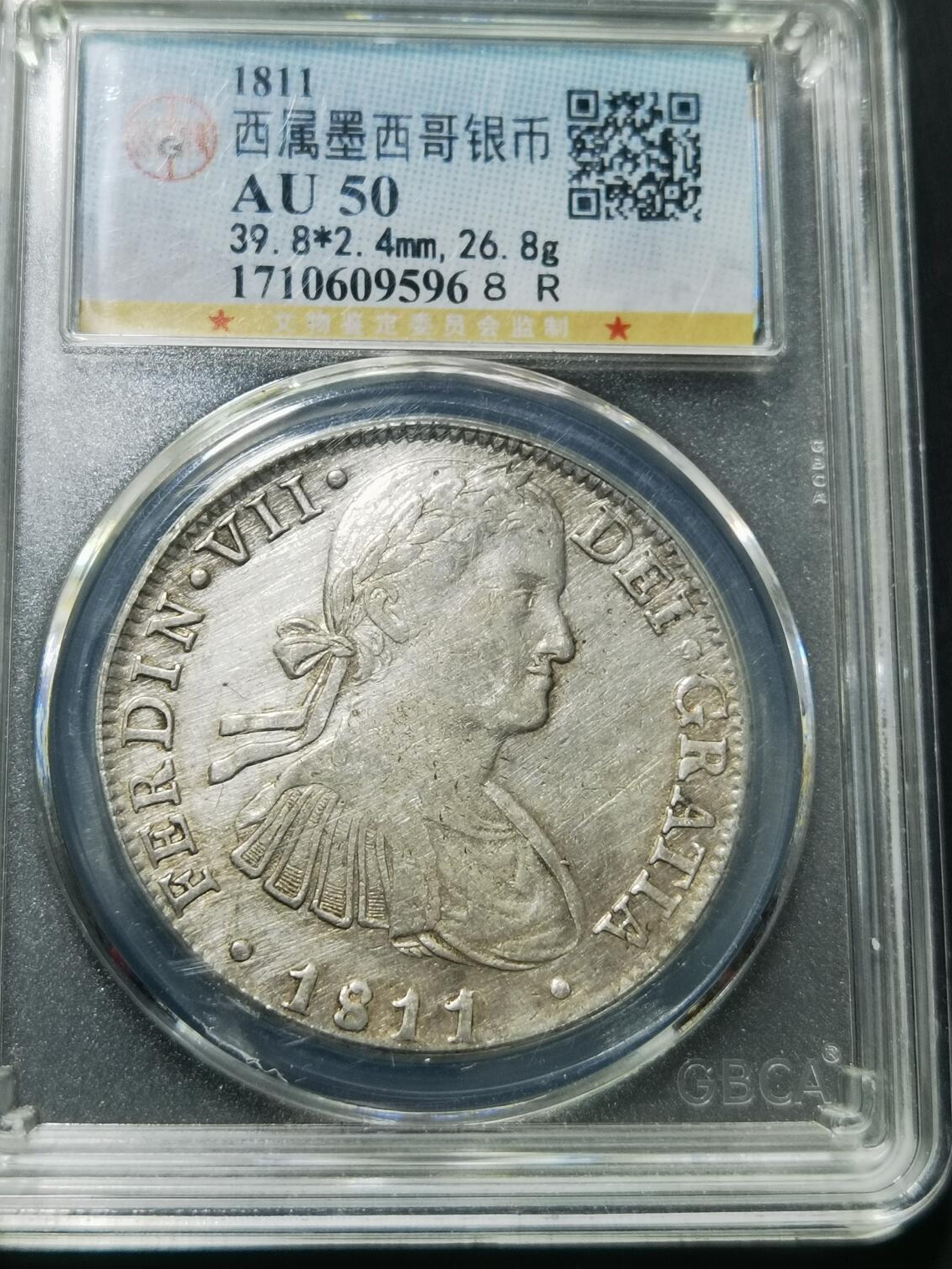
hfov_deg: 21.0
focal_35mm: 70
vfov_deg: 27.8
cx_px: 459
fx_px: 2566
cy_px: 590
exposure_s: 1/100
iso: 64
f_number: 1.9
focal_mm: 6.67
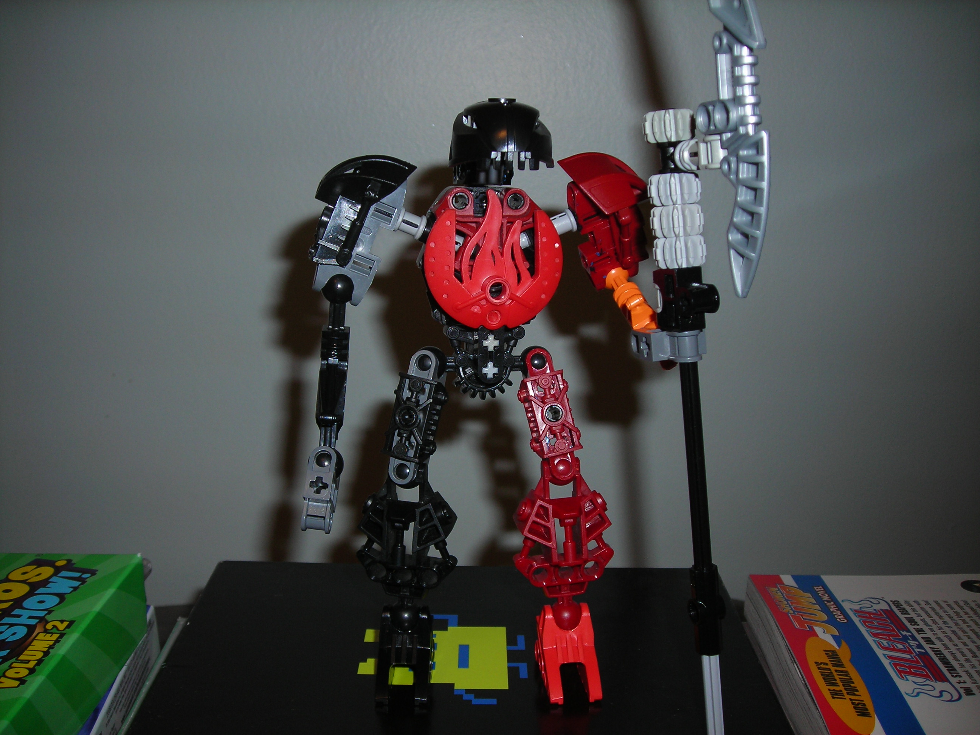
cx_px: 490
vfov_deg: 37.7
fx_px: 1076
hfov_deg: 49.0
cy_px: 368
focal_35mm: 38
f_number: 3.2
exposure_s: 1/60.1
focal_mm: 6.3
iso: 50
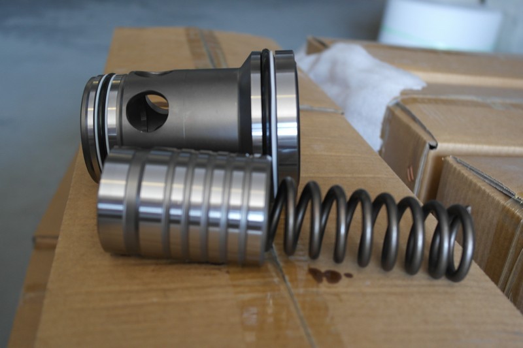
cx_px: 262
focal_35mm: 43
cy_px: 174
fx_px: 625
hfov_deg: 45.4
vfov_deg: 31.2
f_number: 4
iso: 400
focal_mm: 28
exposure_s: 1/30
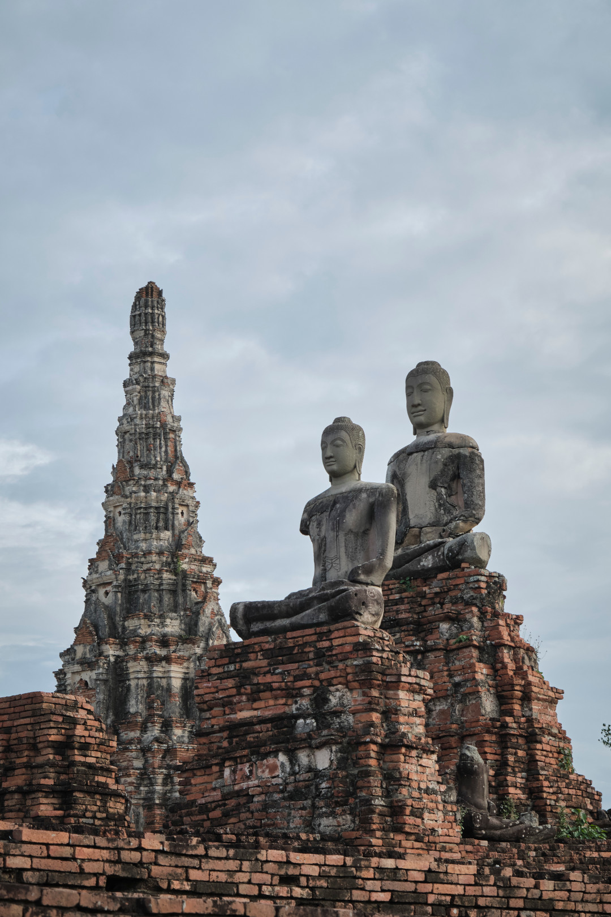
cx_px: 306
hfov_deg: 16.7
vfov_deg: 24.8
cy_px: 458
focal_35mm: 82
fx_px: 2087
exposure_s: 1/210
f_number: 8
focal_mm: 54.5
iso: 400
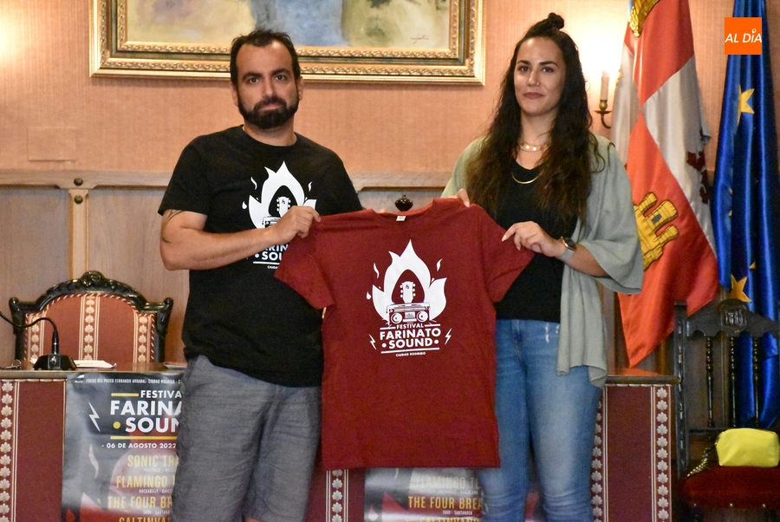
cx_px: 390
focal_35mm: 112
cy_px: 261
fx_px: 2440
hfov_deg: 18.2
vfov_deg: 12.2
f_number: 5.6
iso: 25600
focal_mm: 75
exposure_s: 1/500
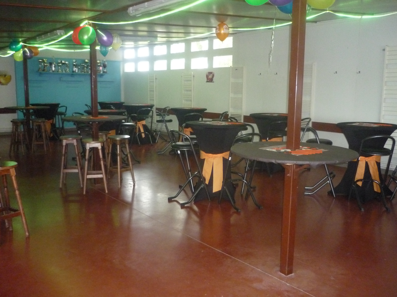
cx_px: 198
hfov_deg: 55.4
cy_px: 148
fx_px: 378
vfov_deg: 42.9
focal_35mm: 33
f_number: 2.8
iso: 640
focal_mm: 5.5
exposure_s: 1/30
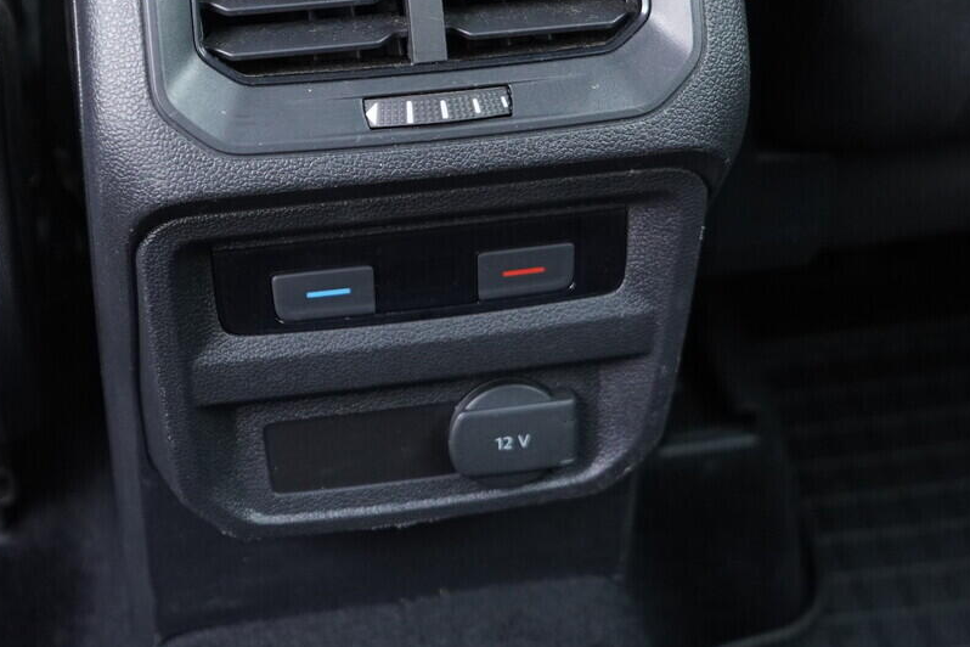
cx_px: 411
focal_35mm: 65
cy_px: 90
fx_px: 1751
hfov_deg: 30.9
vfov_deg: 20.6
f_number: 2.8
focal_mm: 24
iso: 1000
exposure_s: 1/40
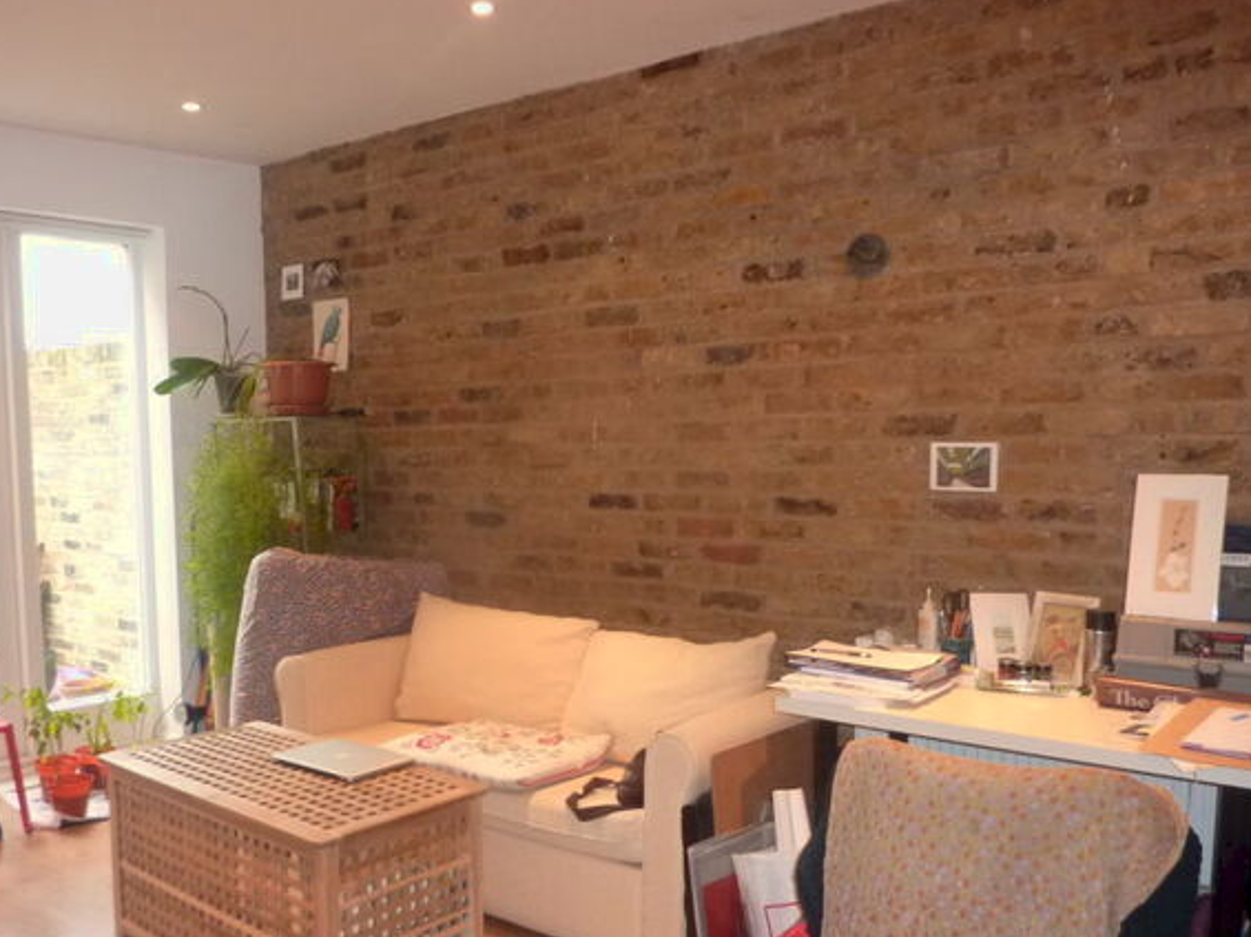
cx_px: 567
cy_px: 553
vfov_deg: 45.2
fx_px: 1120
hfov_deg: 58.3
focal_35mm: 31
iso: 250
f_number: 3.3
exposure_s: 1/30
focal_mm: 4.1
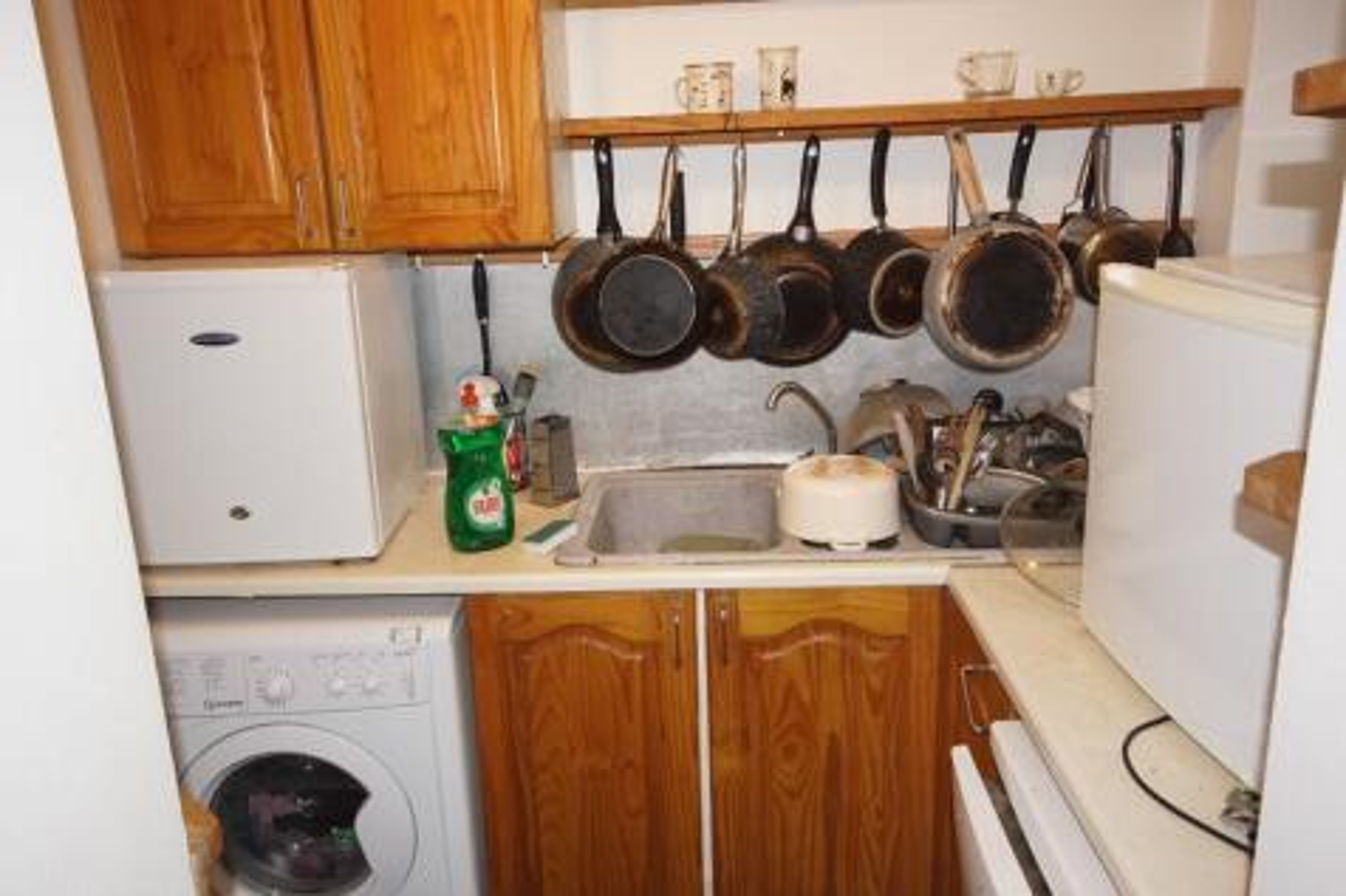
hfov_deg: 61.9
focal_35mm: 30
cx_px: 673
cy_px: 448
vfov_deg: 43.6
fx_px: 1121
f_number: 5.6
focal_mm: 20
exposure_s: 1/160
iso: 800
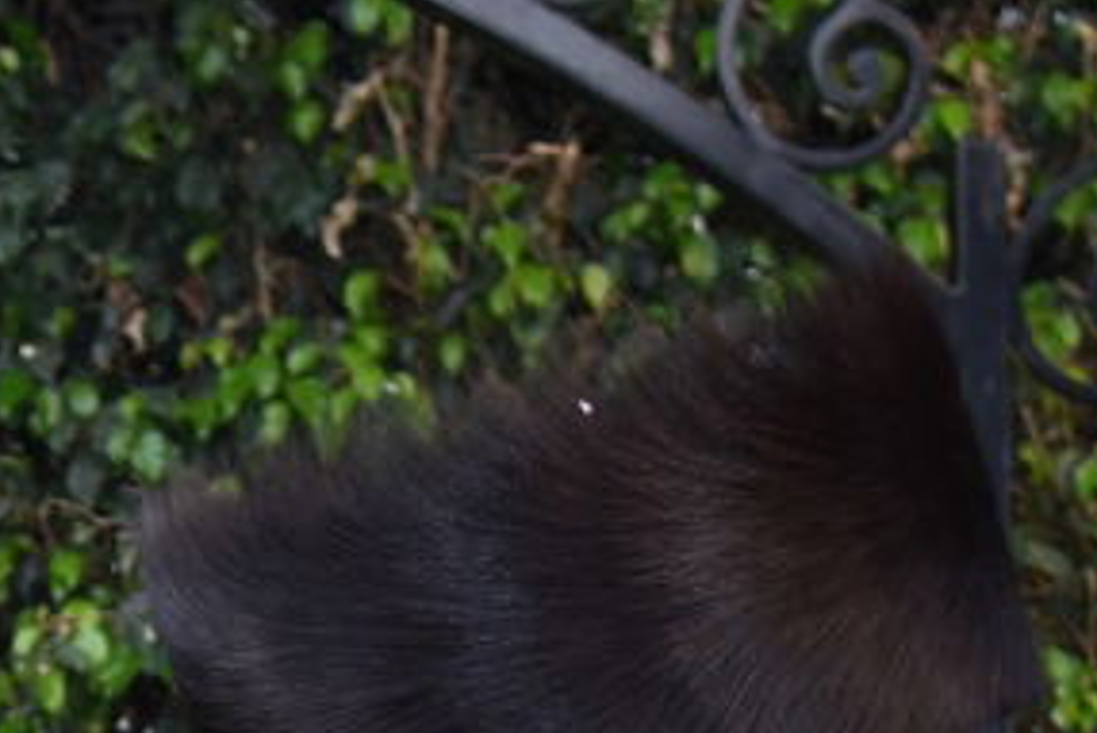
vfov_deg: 9.7
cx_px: -134
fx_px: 4146
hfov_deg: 14.7
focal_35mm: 136
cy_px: 1249
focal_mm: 38
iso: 800
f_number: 5
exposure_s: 1/100
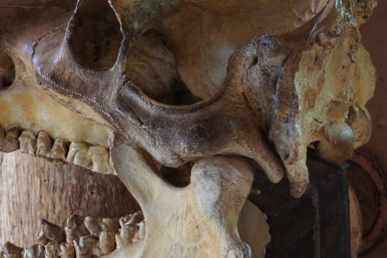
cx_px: 165
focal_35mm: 260
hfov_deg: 7.9
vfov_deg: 5.3
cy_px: 165
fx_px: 2796
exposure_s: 1/125
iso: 1250
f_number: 4.5
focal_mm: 75
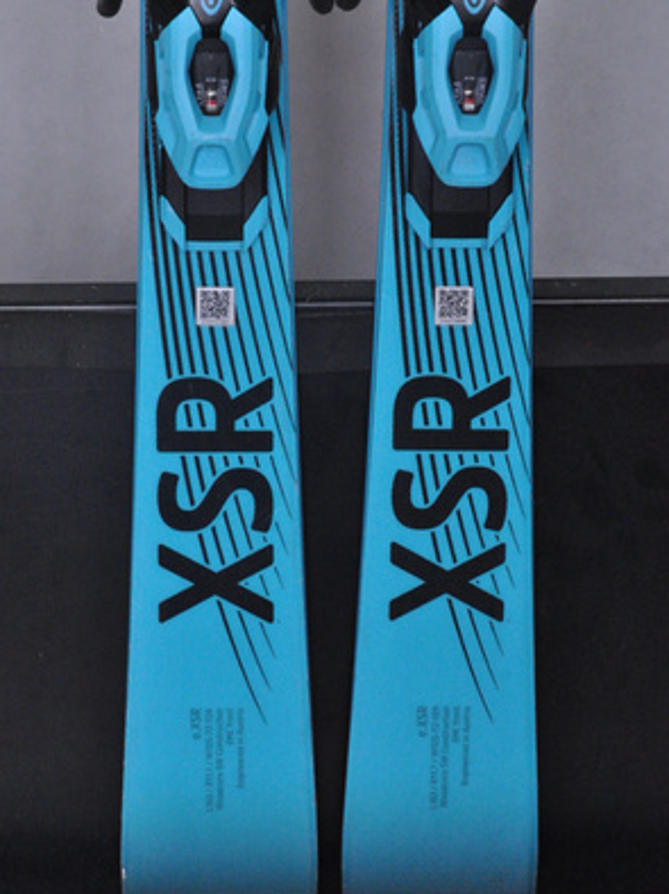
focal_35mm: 124
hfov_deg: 12.0
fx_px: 3187
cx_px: 334
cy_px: 420
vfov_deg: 16.0
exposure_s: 1/125
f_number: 9.5
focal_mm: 75
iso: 3200
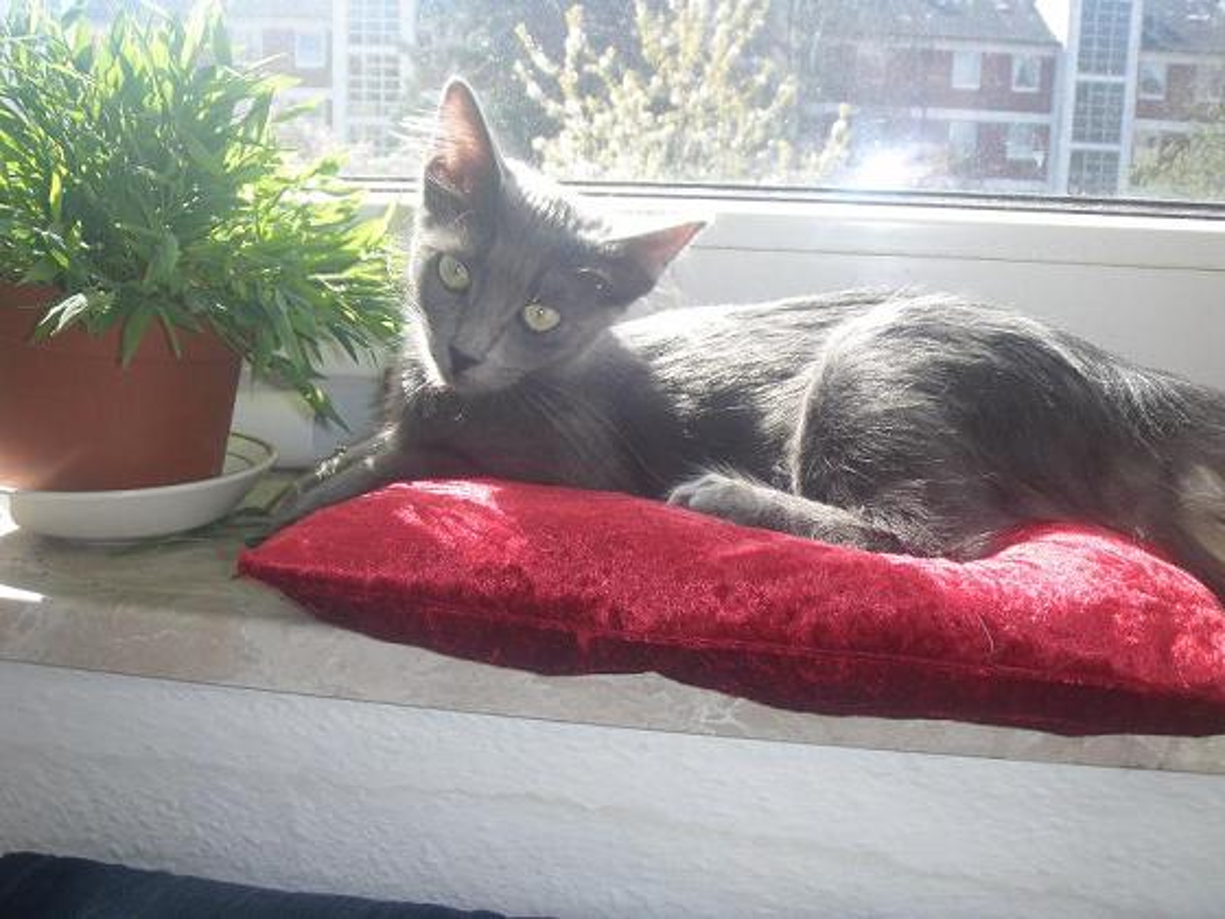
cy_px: 460
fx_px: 1345
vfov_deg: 37.7
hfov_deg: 49.0
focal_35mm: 38
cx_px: 612
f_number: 3.5
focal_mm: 6.7
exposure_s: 1/80
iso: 50
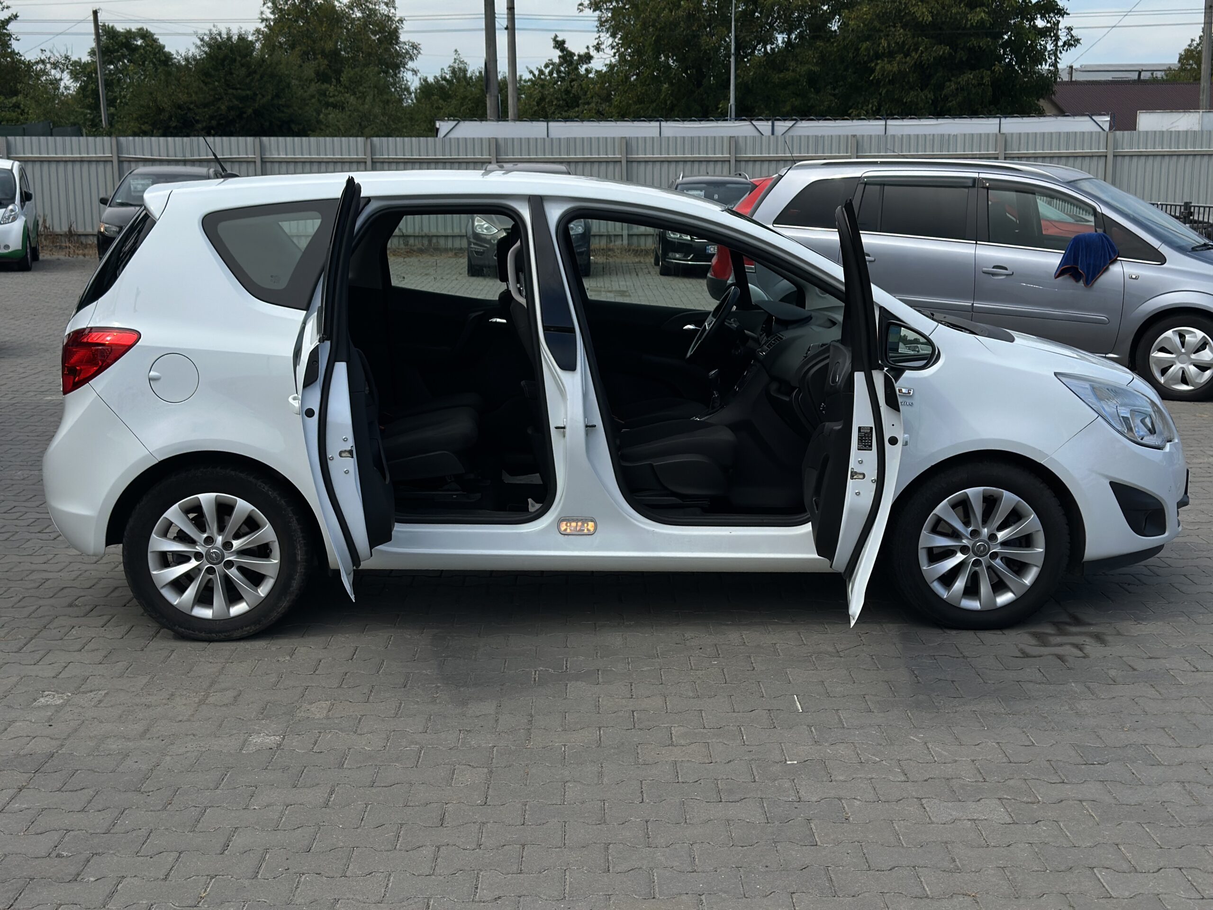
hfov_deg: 39.7
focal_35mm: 48
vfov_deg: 30.3
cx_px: 606
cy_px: 455
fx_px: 1682
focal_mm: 6.86
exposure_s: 1/5000
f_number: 1.78
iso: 100
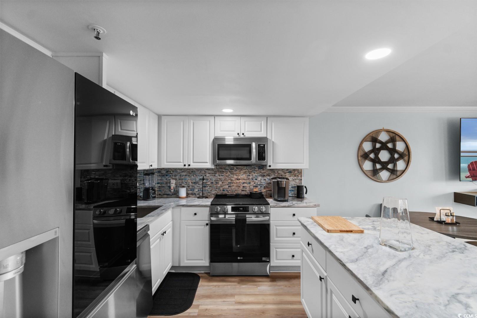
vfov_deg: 77.3
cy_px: 159
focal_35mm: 15
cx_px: 238
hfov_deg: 100.4
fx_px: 199
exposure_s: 1/8
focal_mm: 10
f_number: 4.5
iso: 100
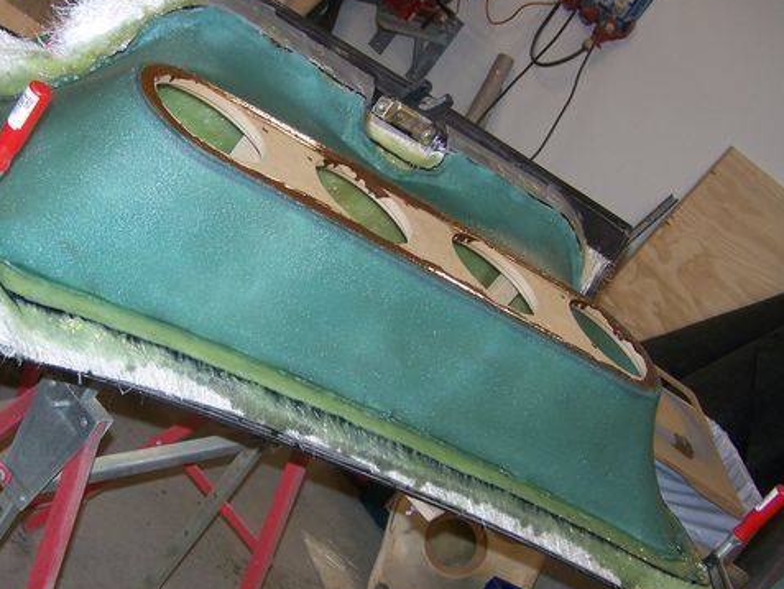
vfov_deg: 28.5
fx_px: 1155
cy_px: 344
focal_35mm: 51
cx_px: 288
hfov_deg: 37.2
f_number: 2.8
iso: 80
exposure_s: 1/60
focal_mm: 6.3
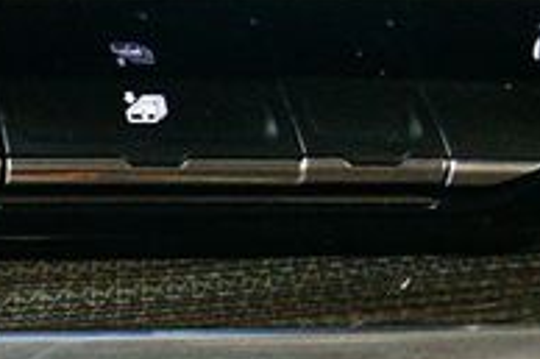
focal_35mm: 89
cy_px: 534
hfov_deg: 19.5
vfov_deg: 14.3
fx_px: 1334
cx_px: -306
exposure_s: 1/50
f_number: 3.5
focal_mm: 18
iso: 12800
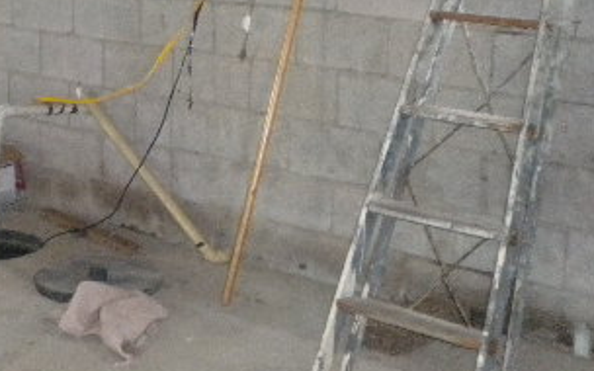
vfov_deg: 16.6
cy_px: 88
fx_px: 1263
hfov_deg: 26.2
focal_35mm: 78
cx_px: 162
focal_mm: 6.3
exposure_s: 1/30
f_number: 3.1
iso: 800
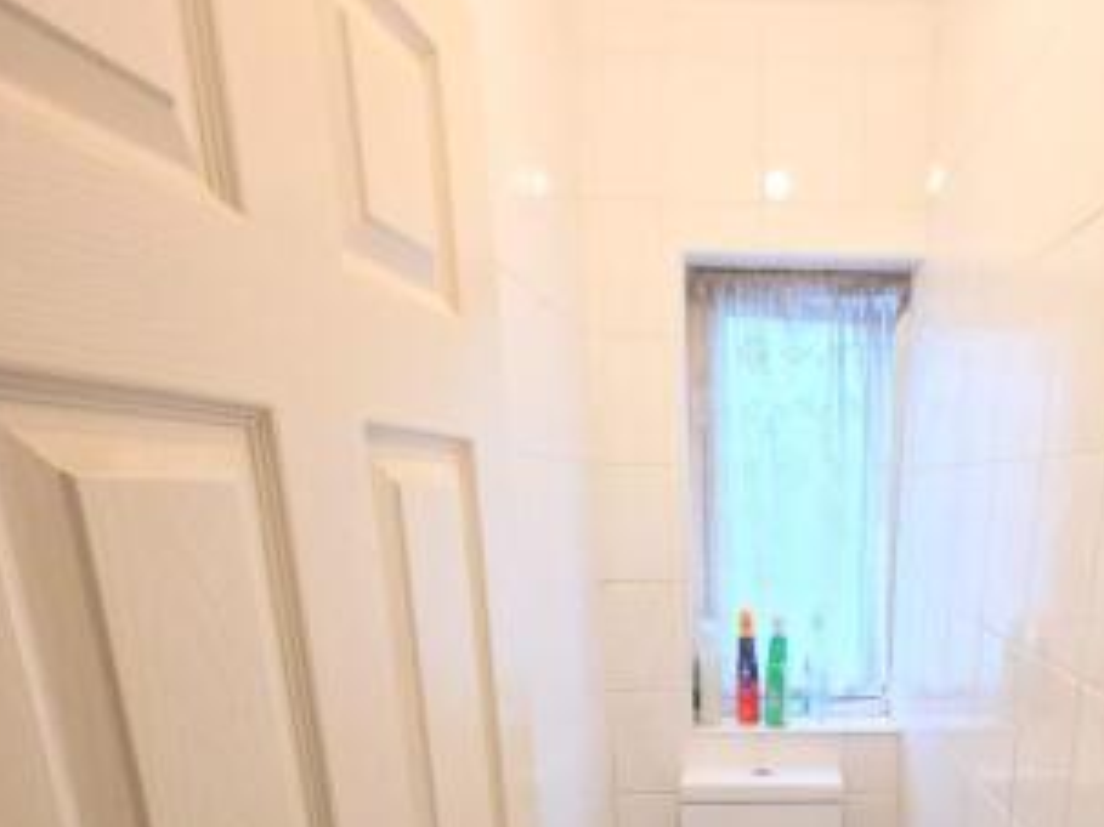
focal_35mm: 25
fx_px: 797
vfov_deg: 49.3
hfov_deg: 66.2
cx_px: 792
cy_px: 734
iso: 80
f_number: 1.9
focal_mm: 2.2
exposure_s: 1/50
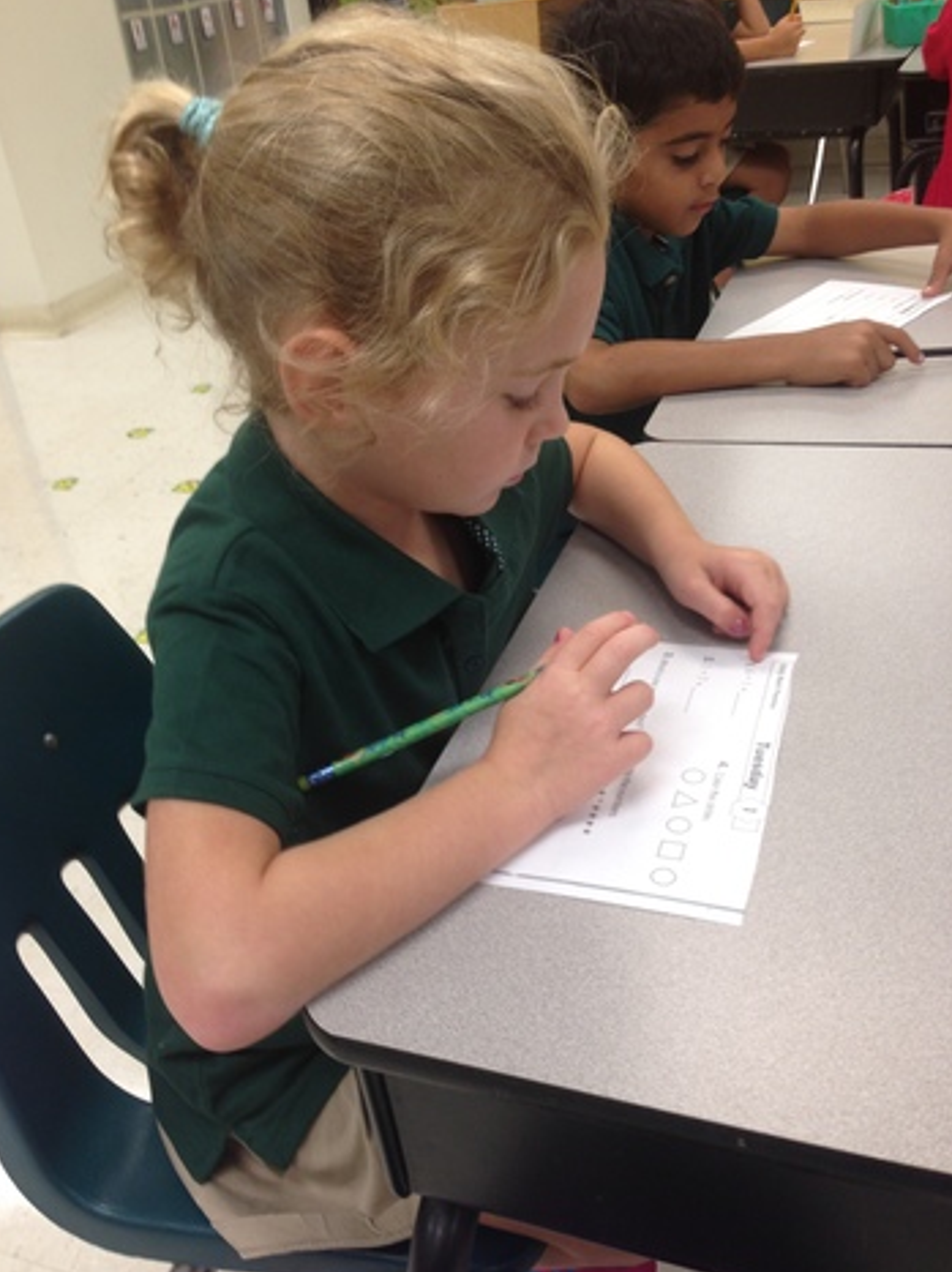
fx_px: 1248
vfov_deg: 54.0
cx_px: 464
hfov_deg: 41.8
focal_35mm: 34
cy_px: 628
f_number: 2.4
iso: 50
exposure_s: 1/24
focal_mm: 4.12
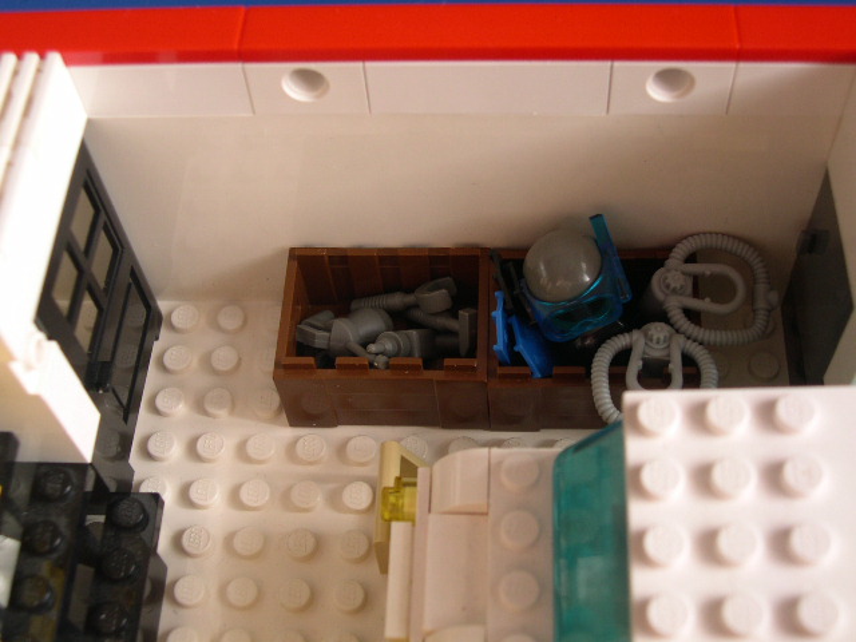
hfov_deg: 40.4
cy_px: 321
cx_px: 428
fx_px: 1162
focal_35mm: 47
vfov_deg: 30.9
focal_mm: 10.1
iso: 100
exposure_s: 1/32.3
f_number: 3.1
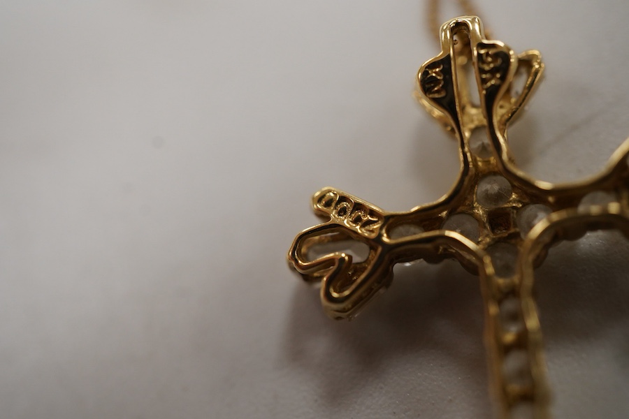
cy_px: 210
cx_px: 314
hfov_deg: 43.6
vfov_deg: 29.9
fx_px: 786
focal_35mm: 45
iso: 1250
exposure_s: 1/125
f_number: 10
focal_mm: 30
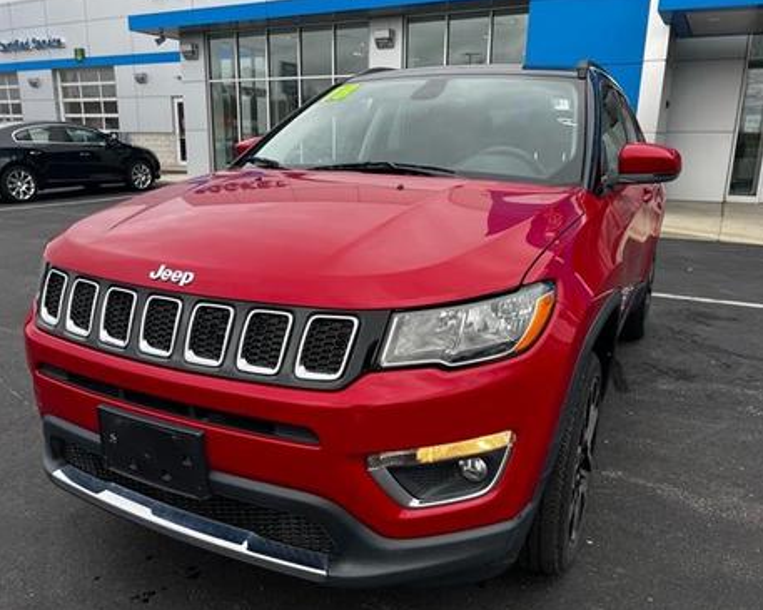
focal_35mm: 28
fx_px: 632
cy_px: 304
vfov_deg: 51.5
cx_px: 366
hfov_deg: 62.2
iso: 50
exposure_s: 1/743
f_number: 1.5
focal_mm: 5.7
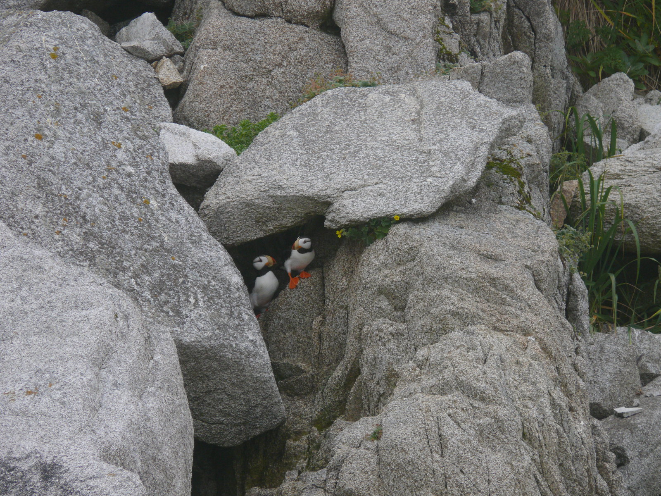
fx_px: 8020
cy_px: 248
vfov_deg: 3.5
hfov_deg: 4.7
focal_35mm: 420
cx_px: 330
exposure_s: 1/200
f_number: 5.6
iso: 100
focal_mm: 88.8
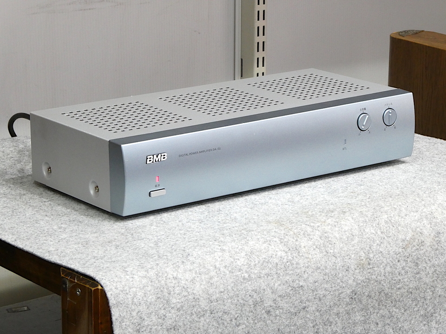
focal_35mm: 124
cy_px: 167
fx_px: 1598
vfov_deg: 12.0
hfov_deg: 15.9
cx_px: 223
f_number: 7.1
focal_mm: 22.3
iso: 400
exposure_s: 1/8
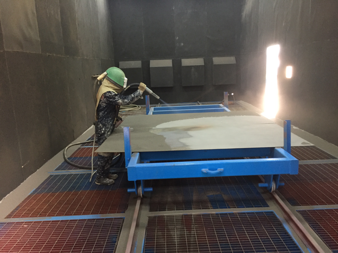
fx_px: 283
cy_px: 126
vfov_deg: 48.2
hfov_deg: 61.7
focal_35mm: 29
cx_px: 169
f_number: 2.2
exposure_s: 1/33
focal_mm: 4.15
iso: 320
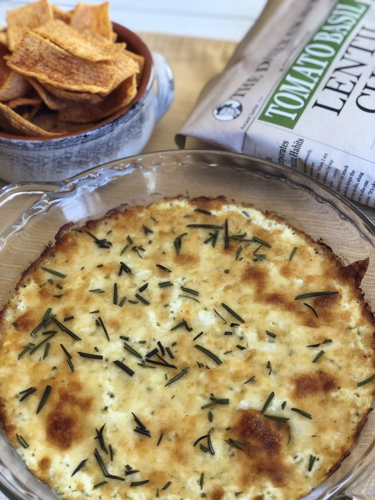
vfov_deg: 36.8
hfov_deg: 28.0
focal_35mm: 52
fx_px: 751
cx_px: 188
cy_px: 250
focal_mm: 6
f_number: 2.4
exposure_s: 1/40
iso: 80
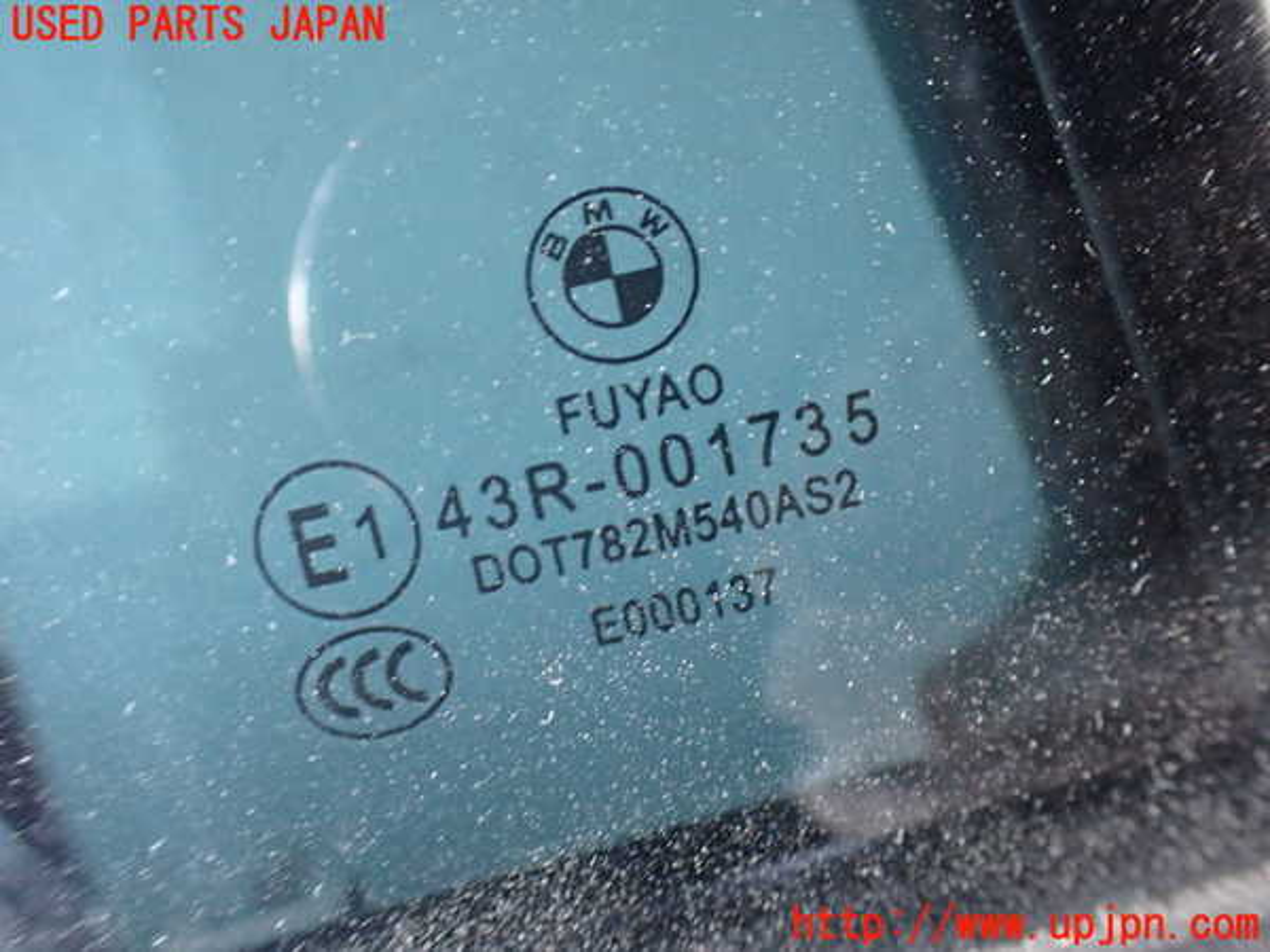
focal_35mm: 30
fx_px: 1101
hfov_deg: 60.0
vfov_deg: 46.8
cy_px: 476
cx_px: 635
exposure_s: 1/80
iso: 800
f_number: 2.3
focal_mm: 5.4
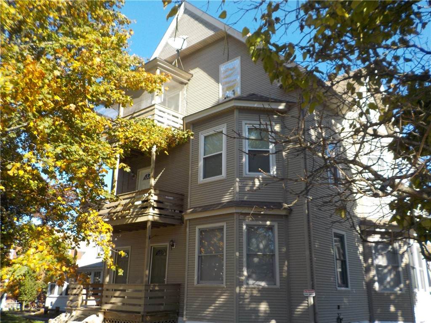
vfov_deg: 46.8
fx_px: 374
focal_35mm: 30
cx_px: 216
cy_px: 162
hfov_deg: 60.0
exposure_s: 1/500
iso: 125
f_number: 3.3
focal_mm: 4.1
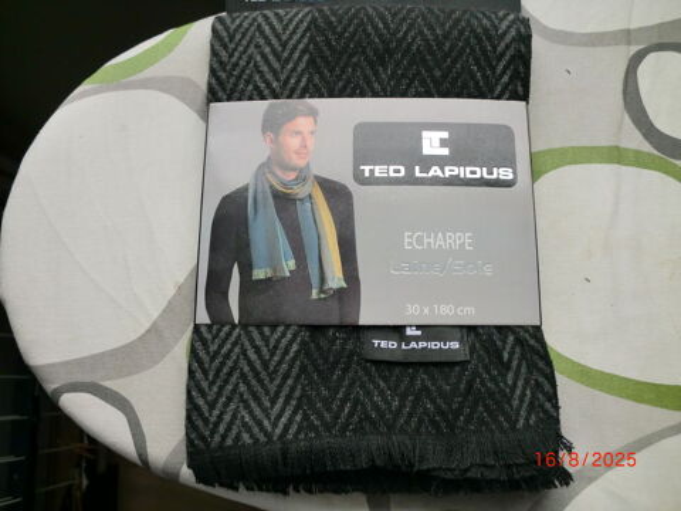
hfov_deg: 52.6
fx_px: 689
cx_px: 340
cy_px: 256
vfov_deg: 40.7
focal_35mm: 35
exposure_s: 1/250
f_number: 3.1
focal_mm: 6.3
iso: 125
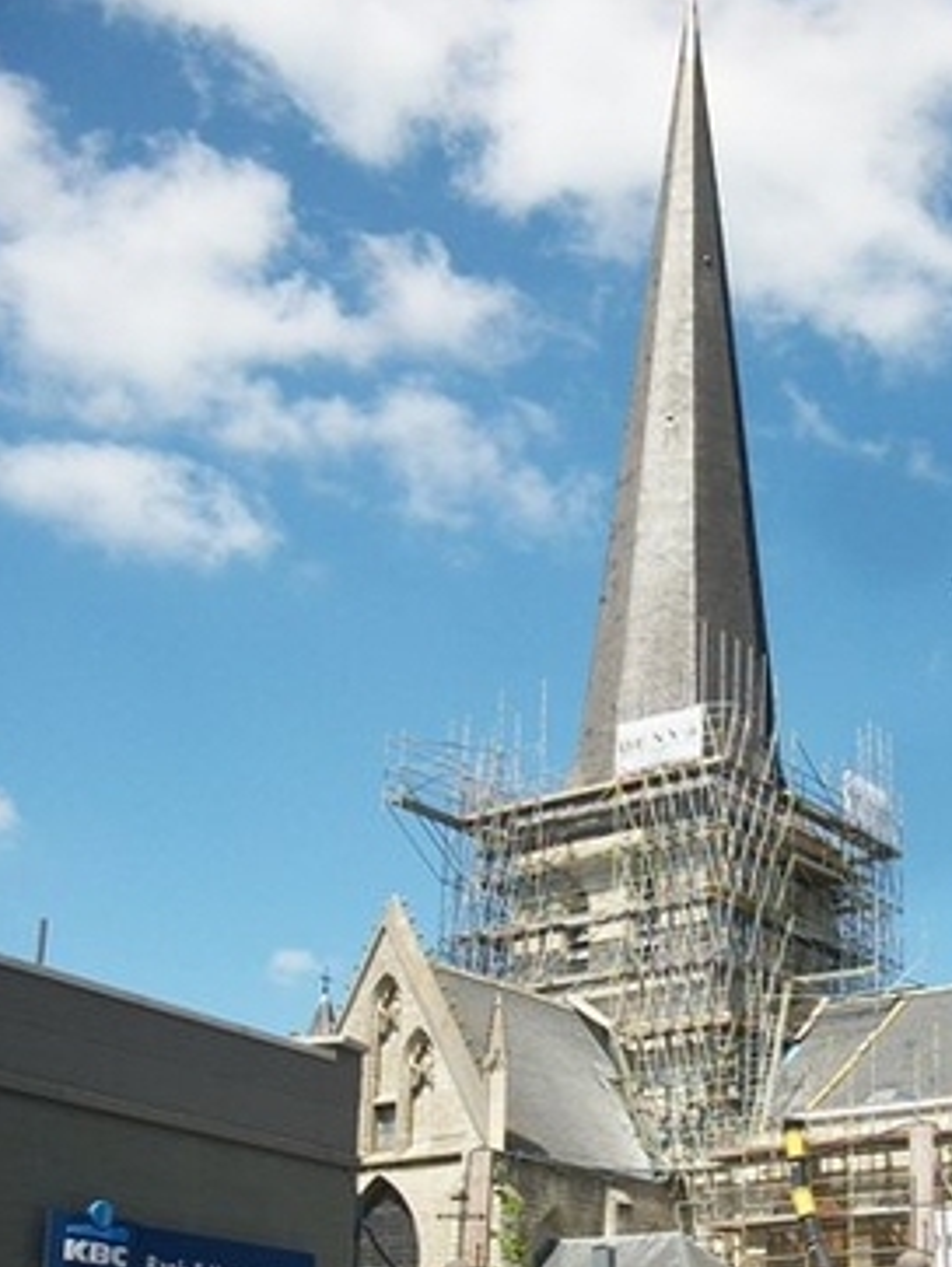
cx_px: 651
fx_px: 1941
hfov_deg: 27.4
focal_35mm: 53
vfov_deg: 35.4
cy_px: 938
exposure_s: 1/125
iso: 80
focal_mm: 5.7
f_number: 8.8
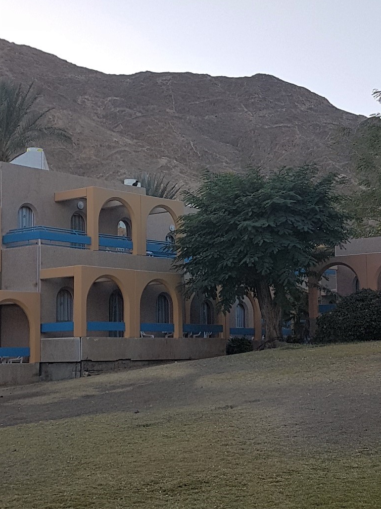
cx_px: 196
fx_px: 396
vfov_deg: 65.3
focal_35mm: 27
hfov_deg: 51.3
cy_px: 258
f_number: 1.7
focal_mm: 4.2
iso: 40
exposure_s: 1/886
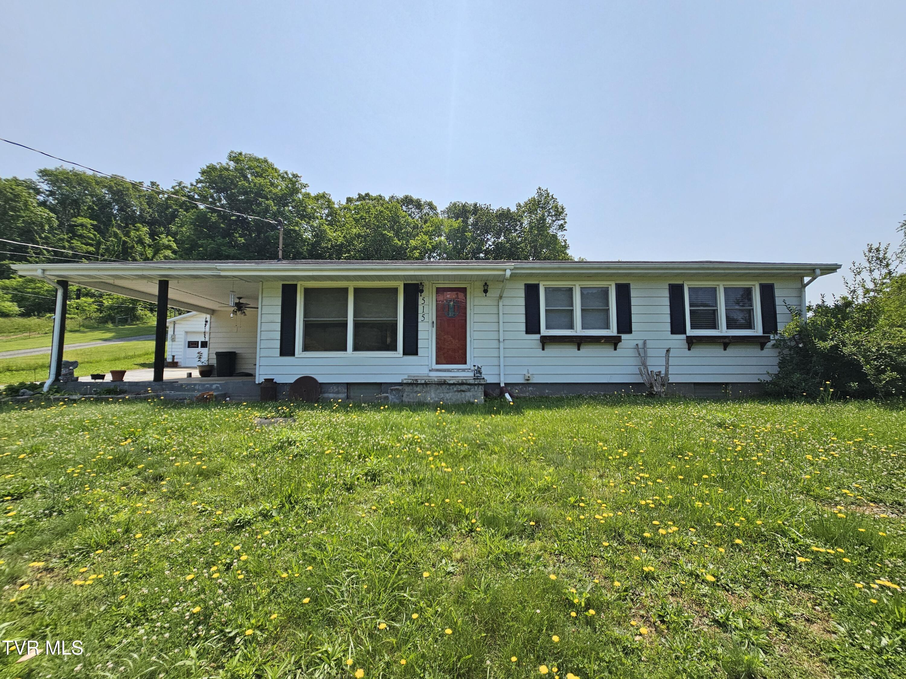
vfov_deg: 89.9
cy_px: 340
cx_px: 453
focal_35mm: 13
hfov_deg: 106.2
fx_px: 340
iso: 50
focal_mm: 2.2
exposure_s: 1/1476
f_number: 2.2
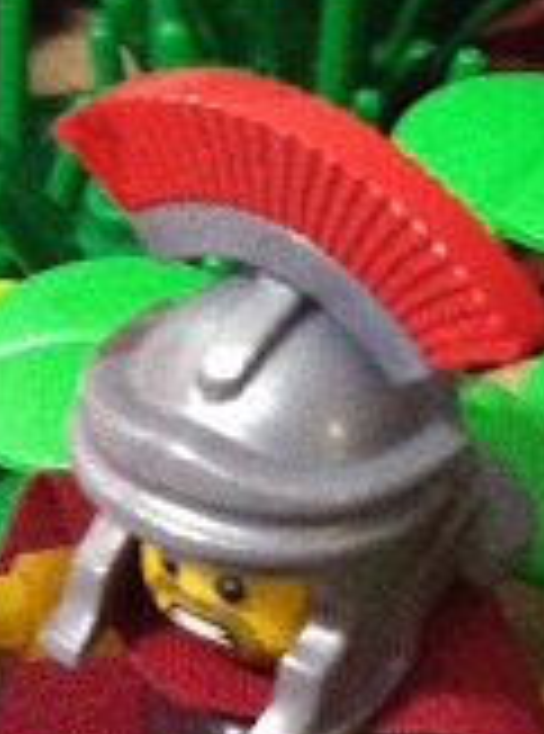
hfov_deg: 8.4
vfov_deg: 11.1
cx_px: 753
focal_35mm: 172
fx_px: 3628
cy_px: -351
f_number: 2.8
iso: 500
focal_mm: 3.85
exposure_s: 1/15
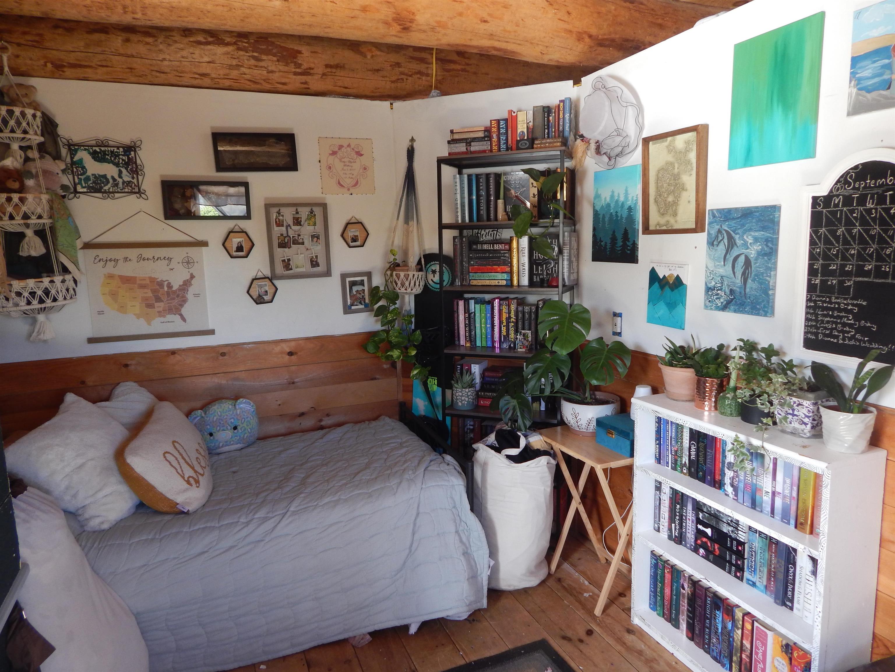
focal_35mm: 23
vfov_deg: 58.9
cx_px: 448
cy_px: 336
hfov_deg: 73.9
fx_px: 595
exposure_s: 1/30
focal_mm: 4
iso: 160
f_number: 3
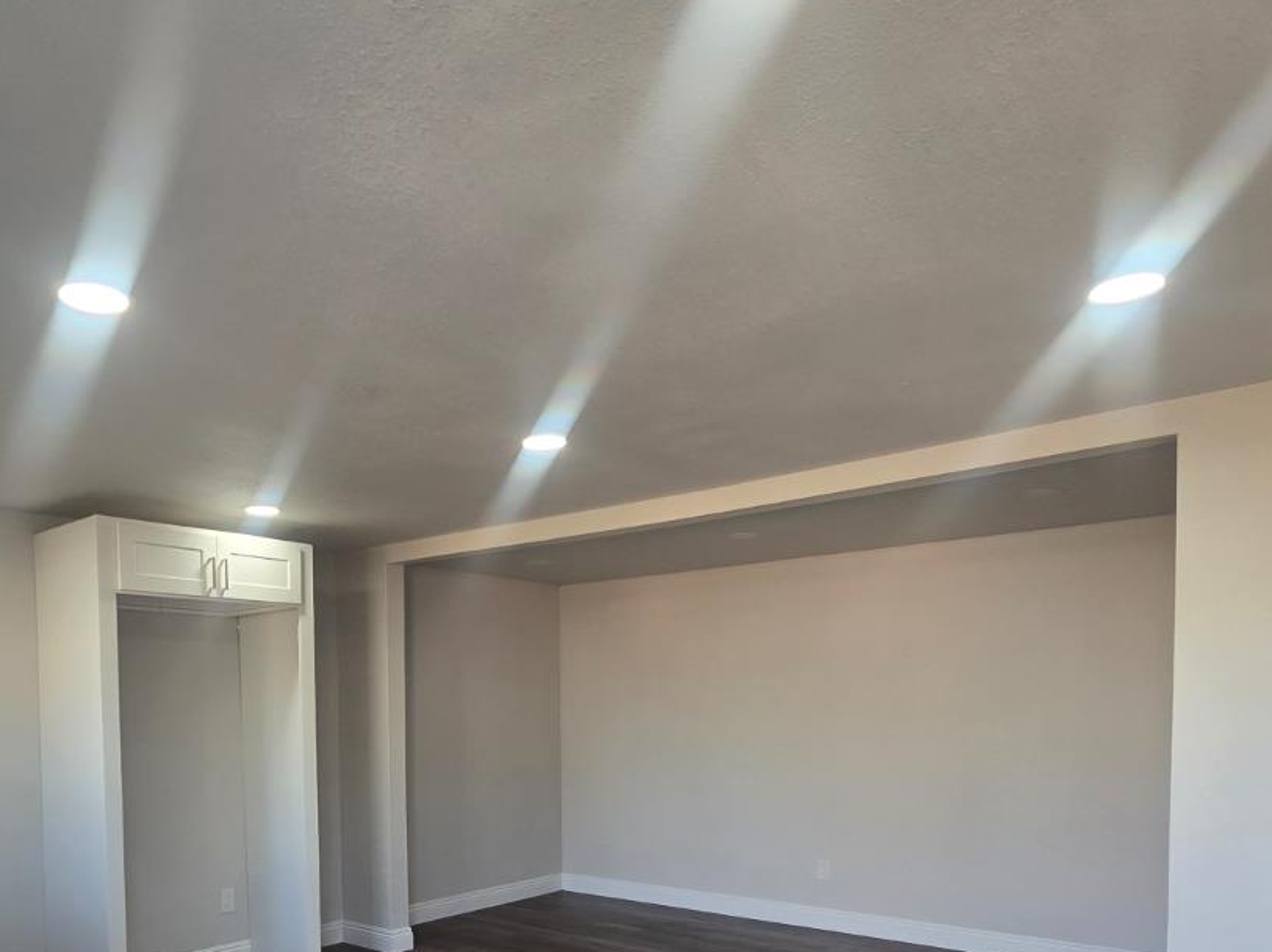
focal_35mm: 24
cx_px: 496
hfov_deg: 70.7
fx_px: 882
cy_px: 739
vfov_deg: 53.6
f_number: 2.2
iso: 64
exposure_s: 1/60
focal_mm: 2.2
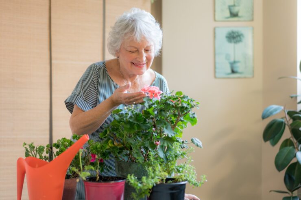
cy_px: 100
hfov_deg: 36.3
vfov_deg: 24.6
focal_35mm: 55
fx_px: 460
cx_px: 150
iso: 1000
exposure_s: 1/125
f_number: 1.8
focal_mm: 55
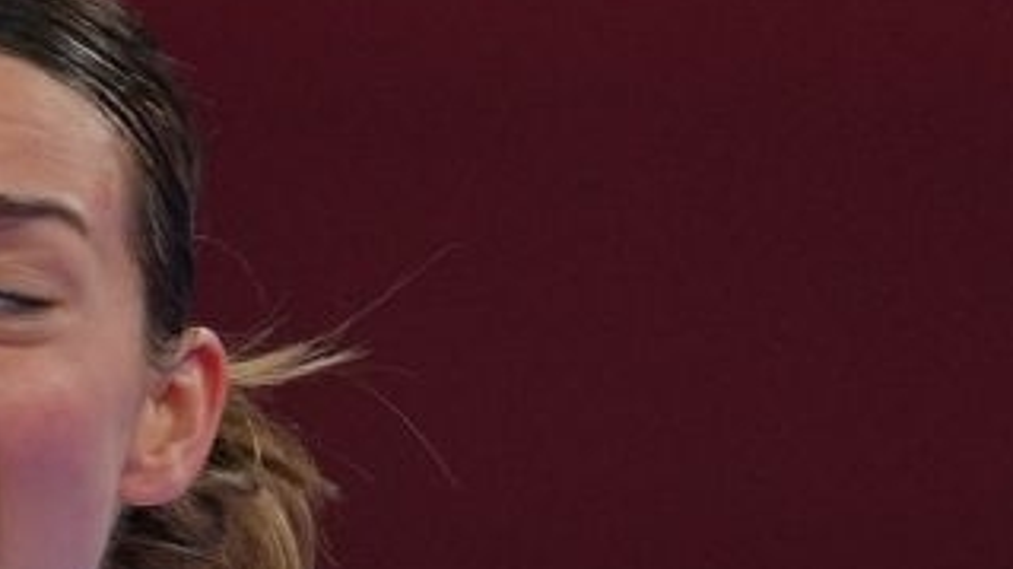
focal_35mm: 1775
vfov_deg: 0.7
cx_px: -578
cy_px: 1100
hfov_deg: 1.2
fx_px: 47650
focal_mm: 200
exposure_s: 1/1000
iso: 400
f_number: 2.8
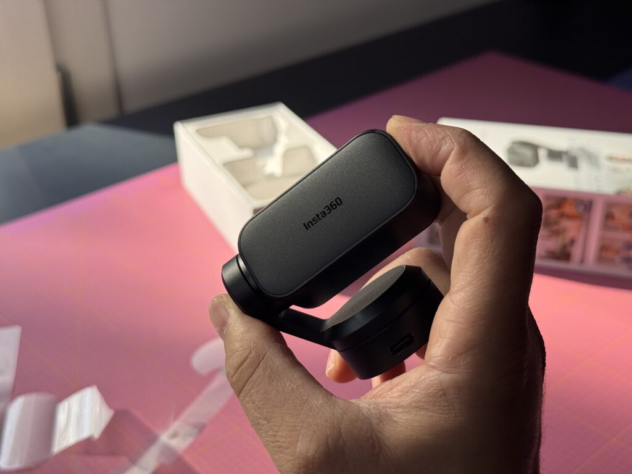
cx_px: 316
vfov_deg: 30.3
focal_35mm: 48
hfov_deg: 39.7
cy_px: 237
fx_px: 876
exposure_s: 1/407
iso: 64
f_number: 1.78
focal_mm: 6.76
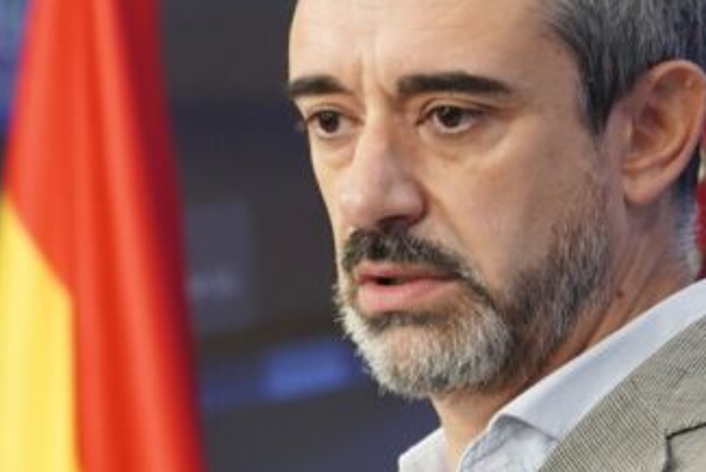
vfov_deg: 3.7
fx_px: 7279
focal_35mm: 371
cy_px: 167
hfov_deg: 5.6
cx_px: 350
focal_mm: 105
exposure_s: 1/200
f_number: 4
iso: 1600
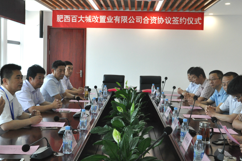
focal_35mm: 50
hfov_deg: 39.6
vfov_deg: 26.9
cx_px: 111
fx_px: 336
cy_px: 75
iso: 1250
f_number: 9
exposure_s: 1/80
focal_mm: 26
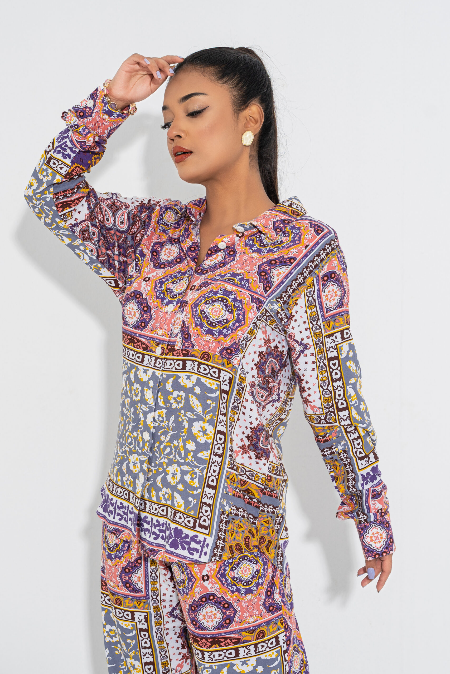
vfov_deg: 23.1
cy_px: 337
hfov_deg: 15.5
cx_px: 225
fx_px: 1650
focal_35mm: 88
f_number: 6.3
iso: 100
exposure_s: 1/250
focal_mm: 58.8
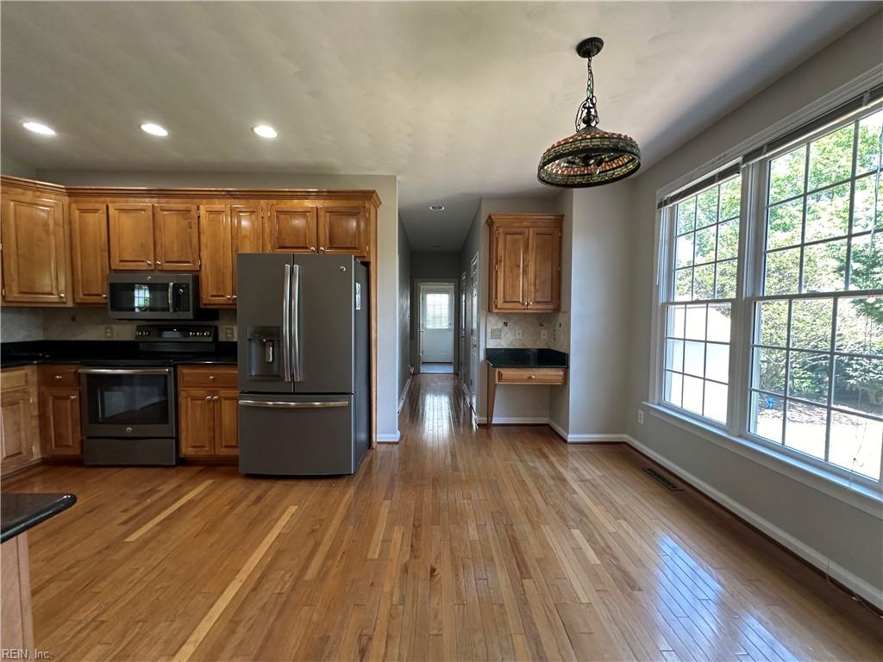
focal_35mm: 14
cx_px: 442
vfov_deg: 85.7
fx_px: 357
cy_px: 331
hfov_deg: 102.1
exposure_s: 1/60
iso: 200
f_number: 2.2
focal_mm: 2.22
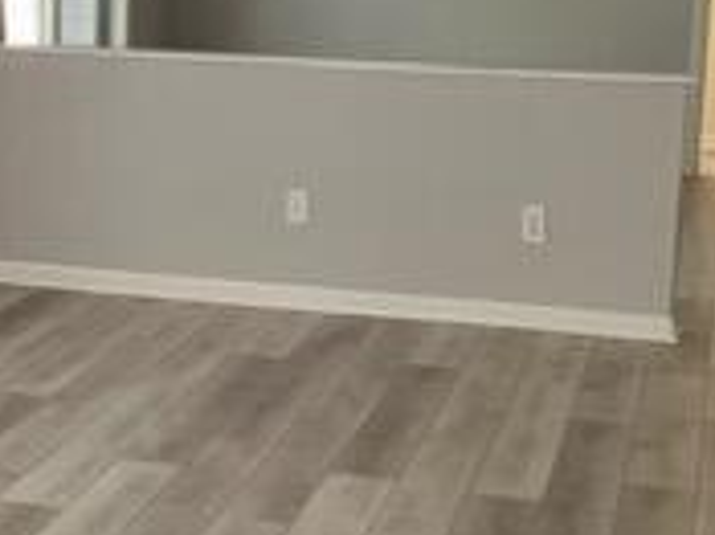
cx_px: 94
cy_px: 233
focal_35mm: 95
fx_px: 1961
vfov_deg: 15.5
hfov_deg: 20.3
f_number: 1.8
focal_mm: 4.25
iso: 320
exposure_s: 1/60
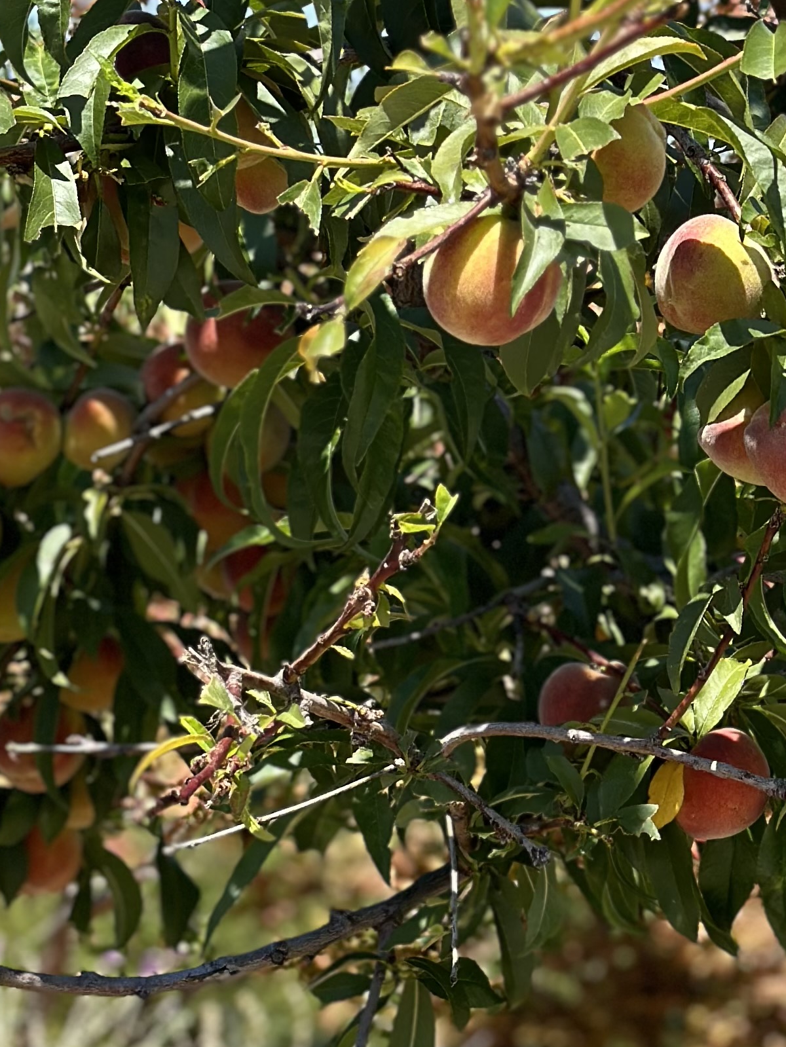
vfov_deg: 16.2
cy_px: 259
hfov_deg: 12.2
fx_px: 3662
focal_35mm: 121
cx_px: 723
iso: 100
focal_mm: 6.86
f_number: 1.78
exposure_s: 1/1848
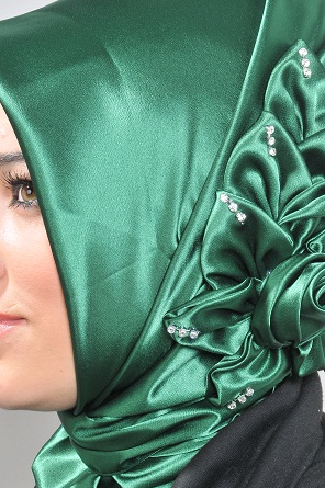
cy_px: 292
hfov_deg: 6.8
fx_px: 2753
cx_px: 186
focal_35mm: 203
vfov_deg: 10.1
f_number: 13
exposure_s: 1/125
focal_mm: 80
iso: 200
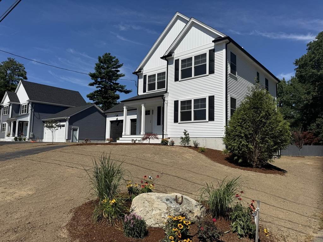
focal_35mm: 24
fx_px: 224
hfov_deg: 71.6
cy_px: 121
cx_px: 162
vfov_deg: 56.8
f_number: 1.78
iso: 80
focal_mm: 6.76
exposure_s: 1/9009
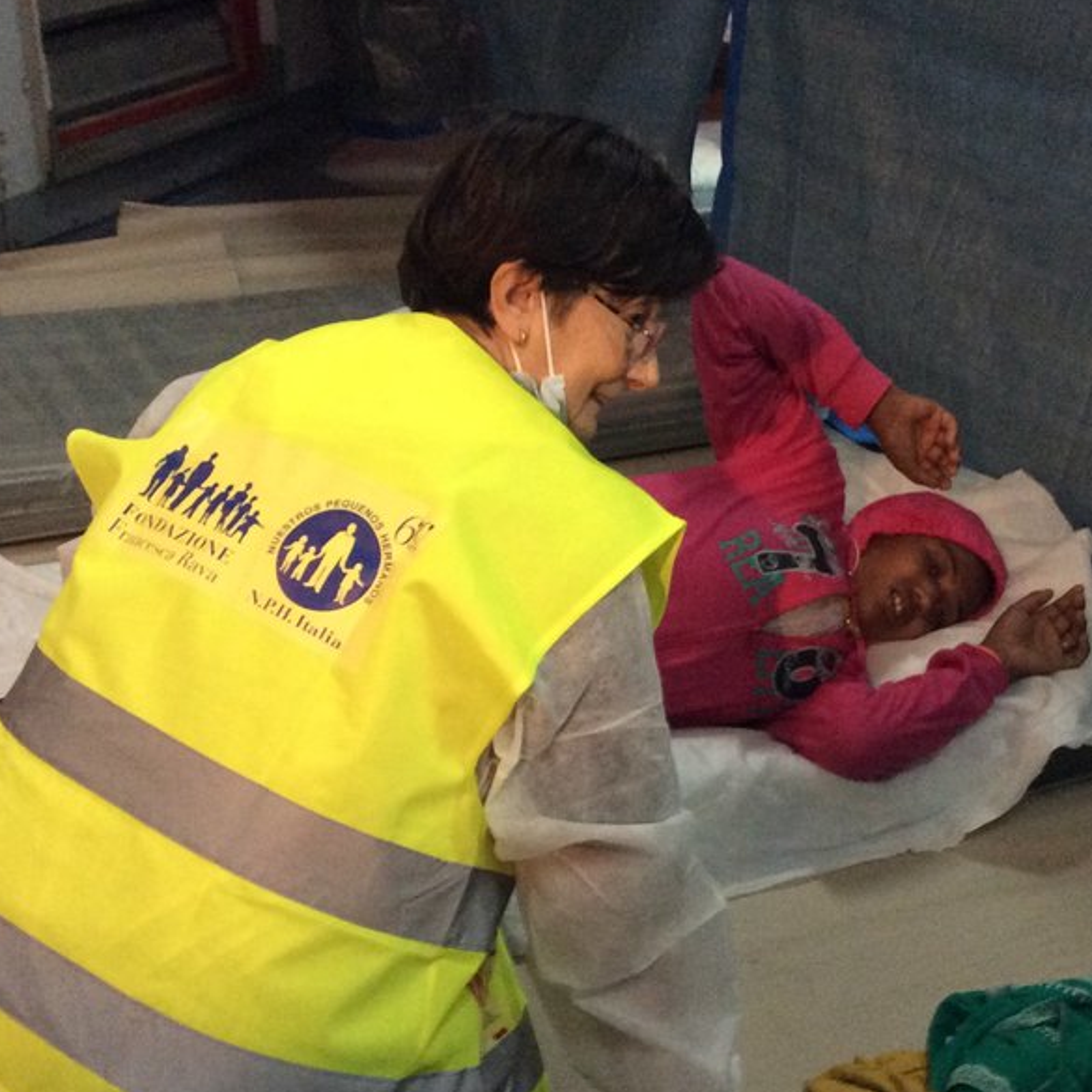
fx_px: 1820
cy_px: 595
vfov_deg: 33.4
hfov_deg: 33.3
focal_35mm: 51
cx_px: 627
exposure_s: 1/15
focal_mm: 3.3
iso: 320
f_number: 2.4
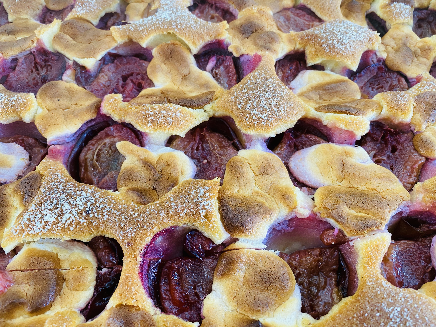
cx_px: 218
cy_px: 164
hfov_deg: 67.3
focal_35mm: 26
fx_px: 327
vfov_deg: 53.1
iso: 125
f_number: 1.8
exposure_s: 1/67
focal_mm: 4.25
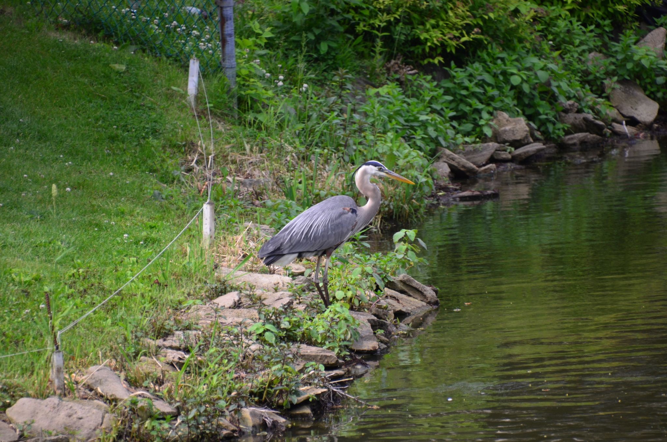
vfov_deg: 2.3
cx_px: 334
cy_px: 221
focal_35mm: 600
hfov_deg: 3.4
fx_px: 11092
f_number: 6.3
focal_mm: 400
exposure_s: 1/500
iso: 400
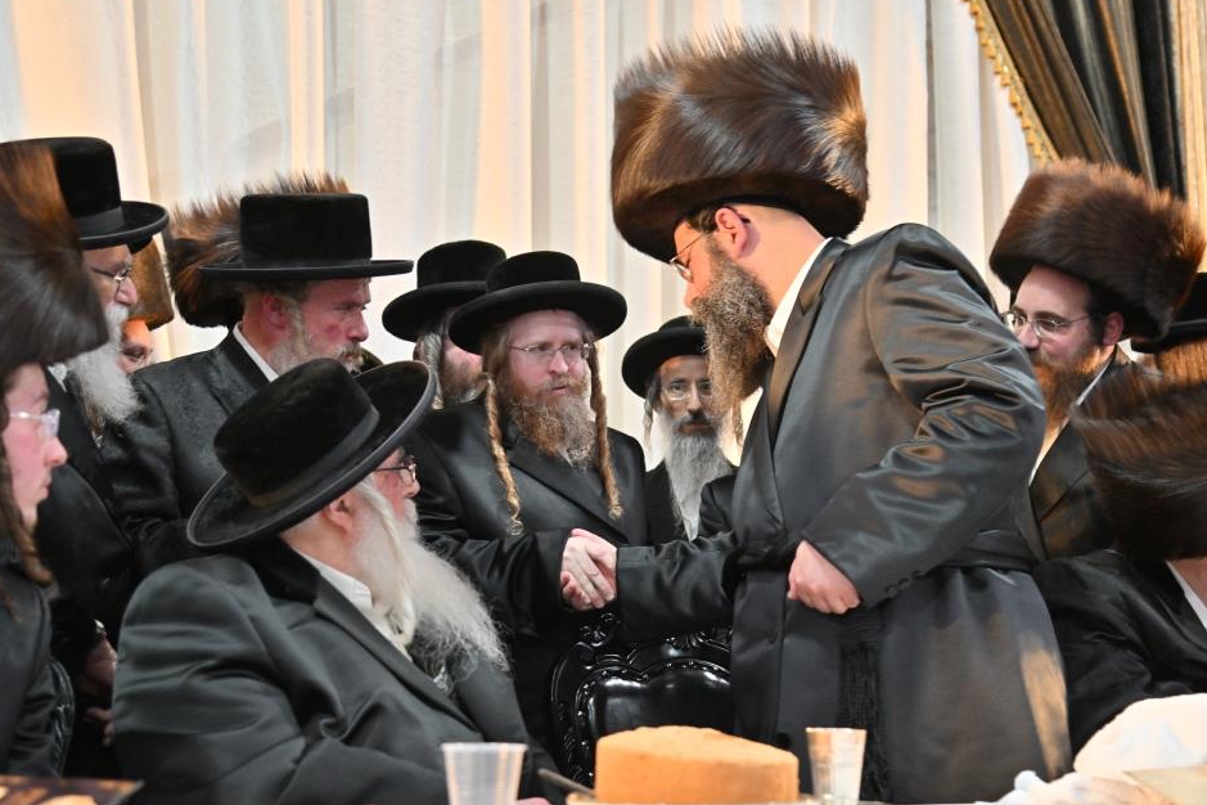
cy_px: 422
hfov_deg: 41.1
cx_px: 589
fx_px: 1609
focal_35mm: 48
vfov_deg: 28.1
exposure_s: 1/200
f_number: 4
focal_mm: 44
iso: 1250
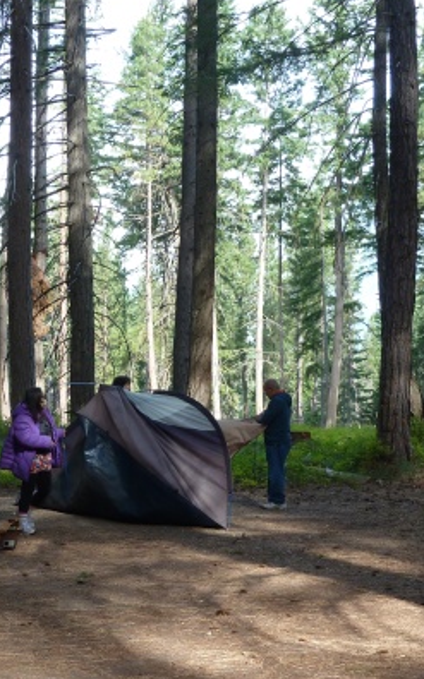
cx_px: 98
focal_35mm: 72
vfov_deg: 28.6
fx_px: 1333
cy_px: 386
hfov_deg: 17.9
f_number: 3.7
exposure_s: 1/60
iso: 80
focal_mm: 6.9
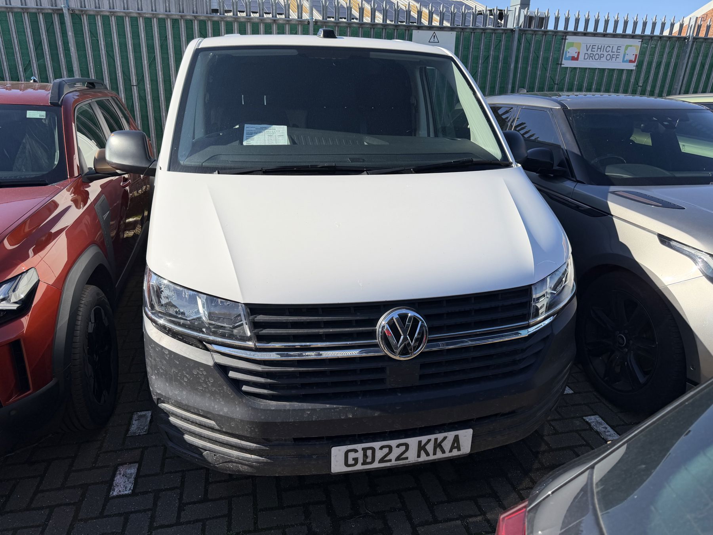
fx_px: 494
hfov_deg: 71.6
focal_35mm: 24
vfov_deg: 56.8
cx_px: 356
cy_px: 268
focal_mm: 6.76
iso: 80
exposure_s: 1/4673
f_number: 1.78
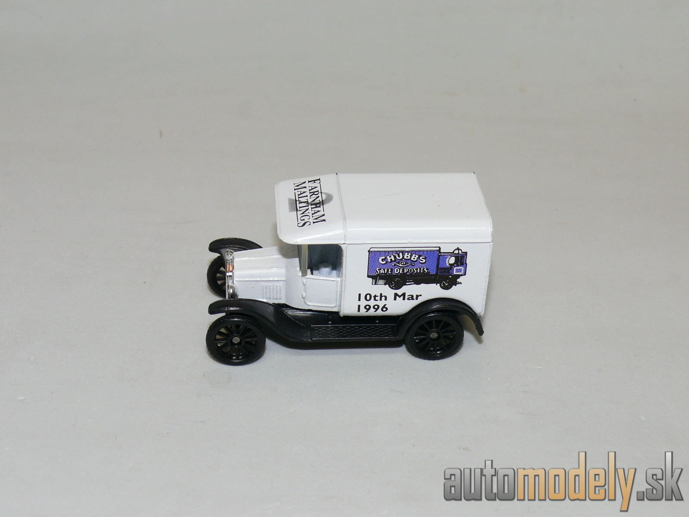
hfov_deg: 31.7
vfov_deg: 24.0
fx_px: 1214
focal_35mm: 61
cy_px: 258
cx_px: 344
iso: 100
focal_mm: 10.2
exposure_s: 1/30
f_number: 4
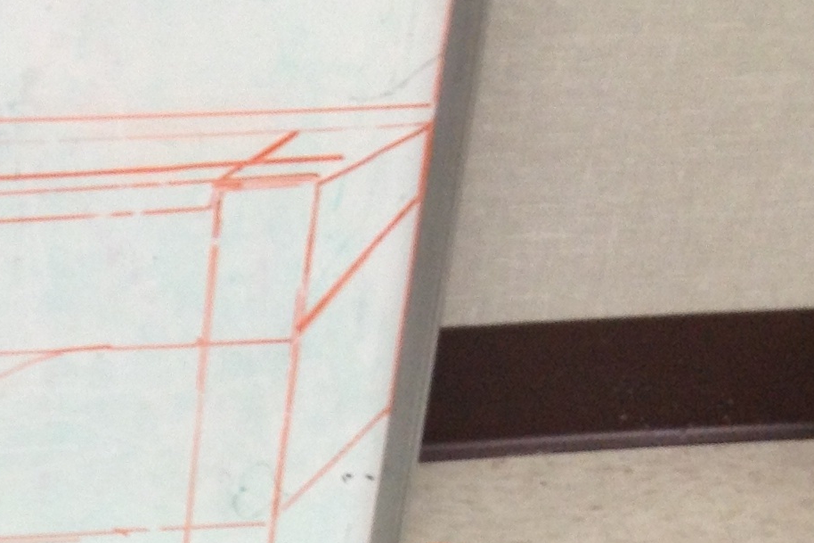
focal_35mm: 130
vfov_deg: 9.8
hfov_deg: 15.0
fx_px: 2939
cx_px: -261
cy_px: 1074
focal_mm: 4.28
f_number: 2.4
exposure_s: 1/20
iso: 80
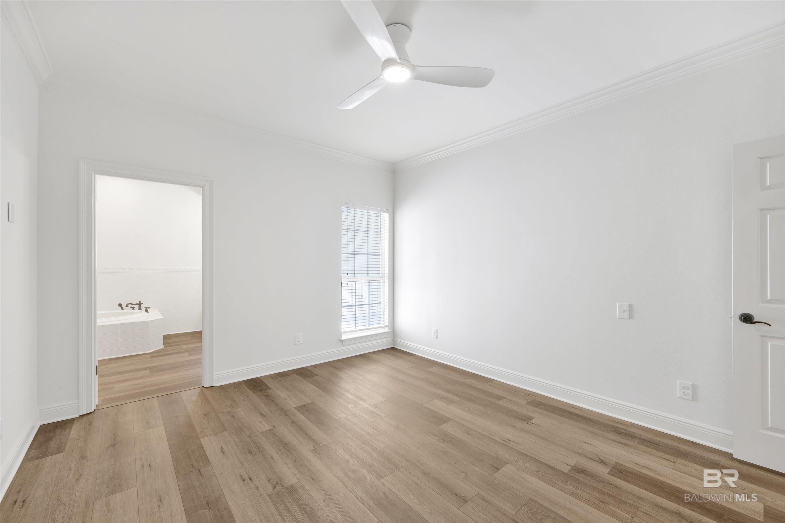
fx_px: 305
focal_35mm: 14
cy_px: 262
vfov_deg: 81.2
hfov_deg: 104.3
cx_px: 392
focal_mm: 14
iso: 400
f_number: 11
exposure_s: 1/15
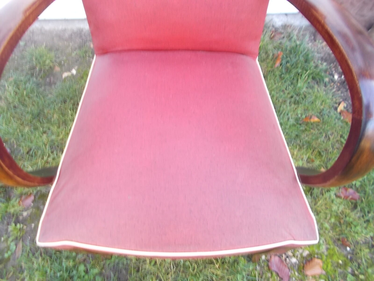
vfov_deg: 53.1
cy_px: 140
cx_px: 187
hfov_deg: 67.3
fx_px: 281
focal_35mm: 26
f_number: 3.2
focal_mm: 4.6
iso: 160
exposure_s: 1/25
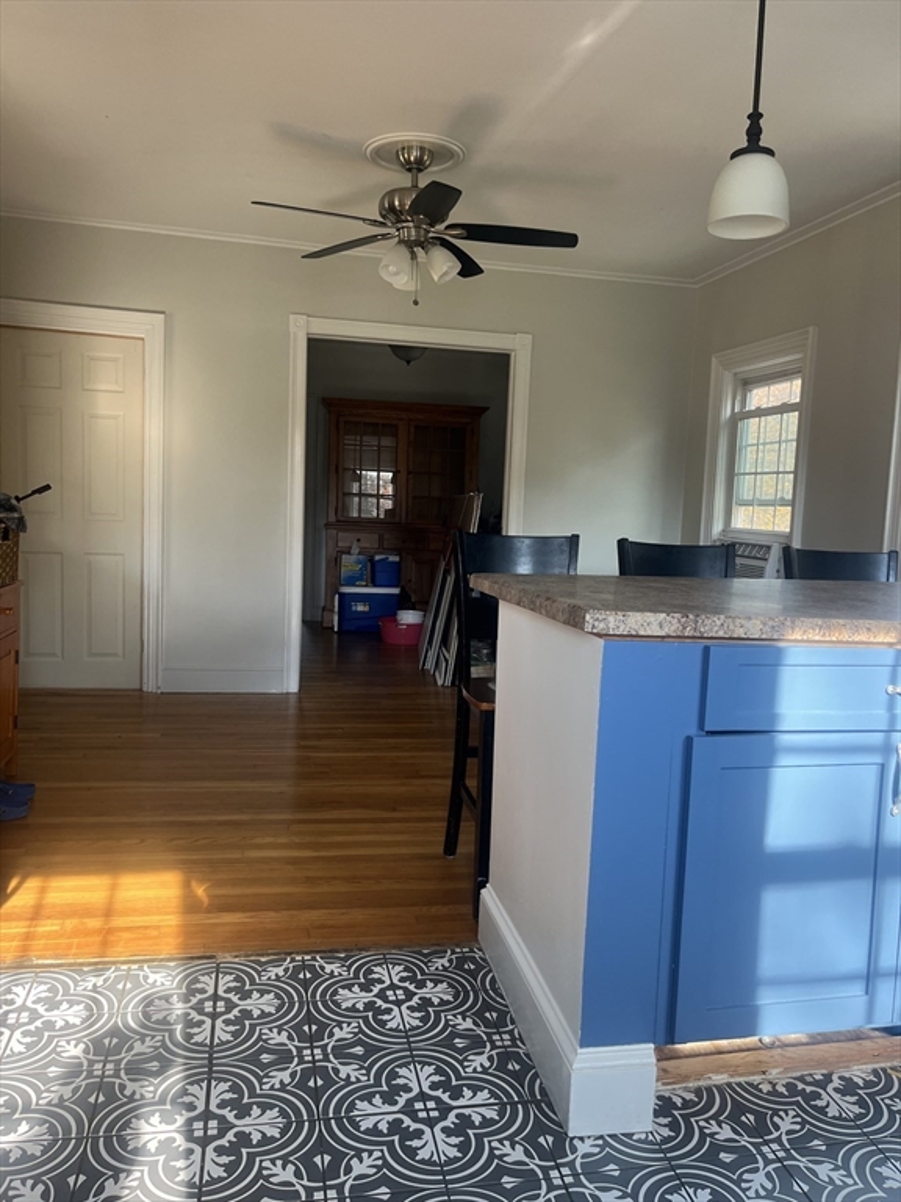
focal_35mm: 26
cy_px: 601
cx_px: 450
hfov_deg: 53.1
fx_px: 902
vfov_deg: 67.3
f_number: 1.6
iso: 125
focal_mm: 5.1
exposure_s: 1/120
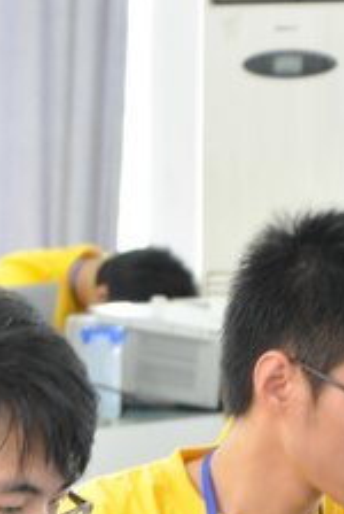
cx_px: -119
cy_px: 513
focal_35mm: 374
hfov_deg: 3.7
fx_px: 5344
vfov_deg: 5.5
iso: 1000
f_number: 5.3
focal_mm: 70
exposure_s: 1/30
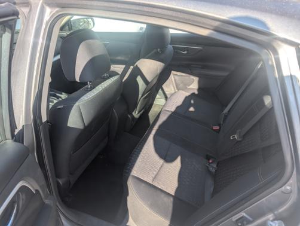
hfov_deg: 71.5
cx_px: 150
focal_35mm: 24
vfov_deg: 56.9
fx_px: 208
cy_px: 113
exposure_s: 1/261
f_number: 1.68
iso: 28
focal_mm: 6.9
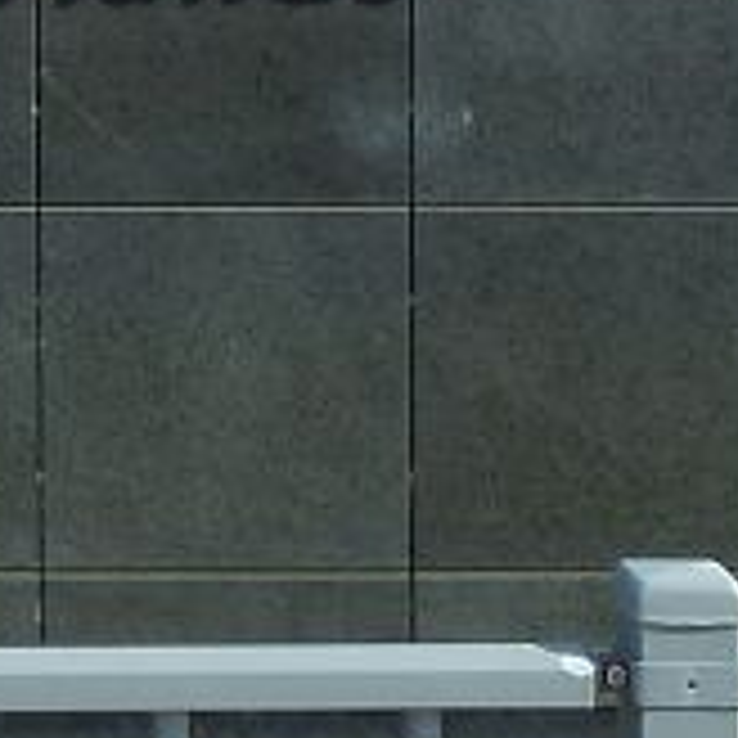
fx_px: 4655
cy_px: -500
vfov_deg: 8.8
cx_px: -788
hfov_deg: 8.5
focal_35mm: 193
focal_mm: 5.7
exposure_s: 1/250
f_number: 4
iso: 125
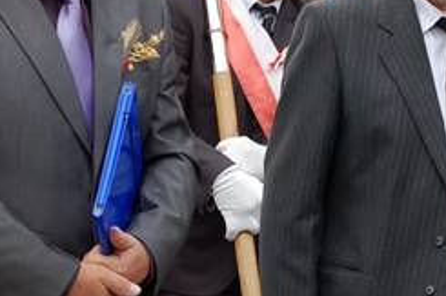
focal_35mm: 202
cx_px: 167
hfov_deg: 10.2
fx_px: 2504
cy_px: 110
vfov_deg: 6.8
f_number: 6.3
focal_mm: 55
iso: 200
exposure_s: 1/125
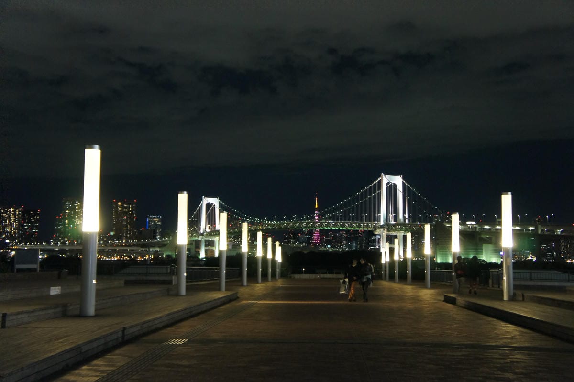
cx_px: 287
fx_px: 765
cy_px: 191
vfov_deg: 28.1
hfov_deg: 41.1
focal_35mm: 48
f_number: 4.5
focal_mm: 32
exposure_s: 1/30
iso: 6400
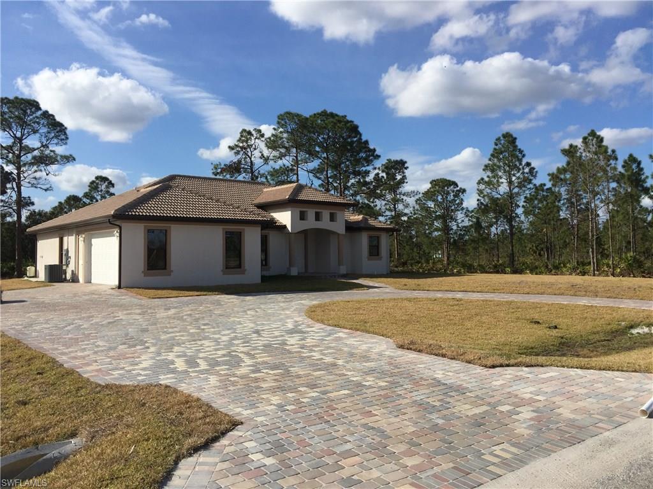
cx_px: 326
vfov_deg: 48.2
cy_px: 244
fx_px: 547
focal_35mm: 29
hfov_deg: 61.7
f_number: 2.2
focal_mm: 4.15
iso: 32
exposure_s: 1/3049
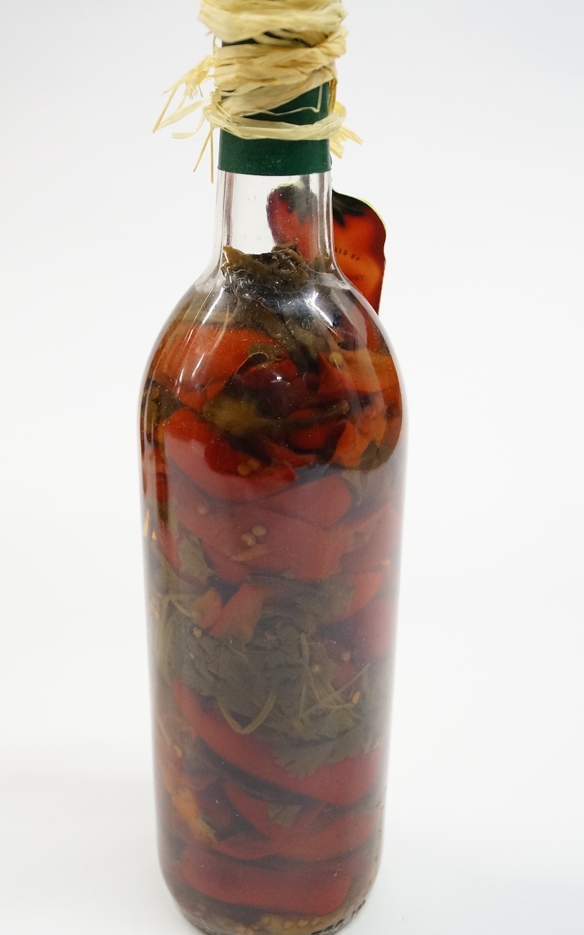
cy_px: 421
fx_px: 1044
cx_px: 264
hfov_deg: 31.2
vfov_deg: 48.1
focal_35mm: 41
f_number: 4
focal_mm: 22
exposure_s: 1/60
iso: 1600
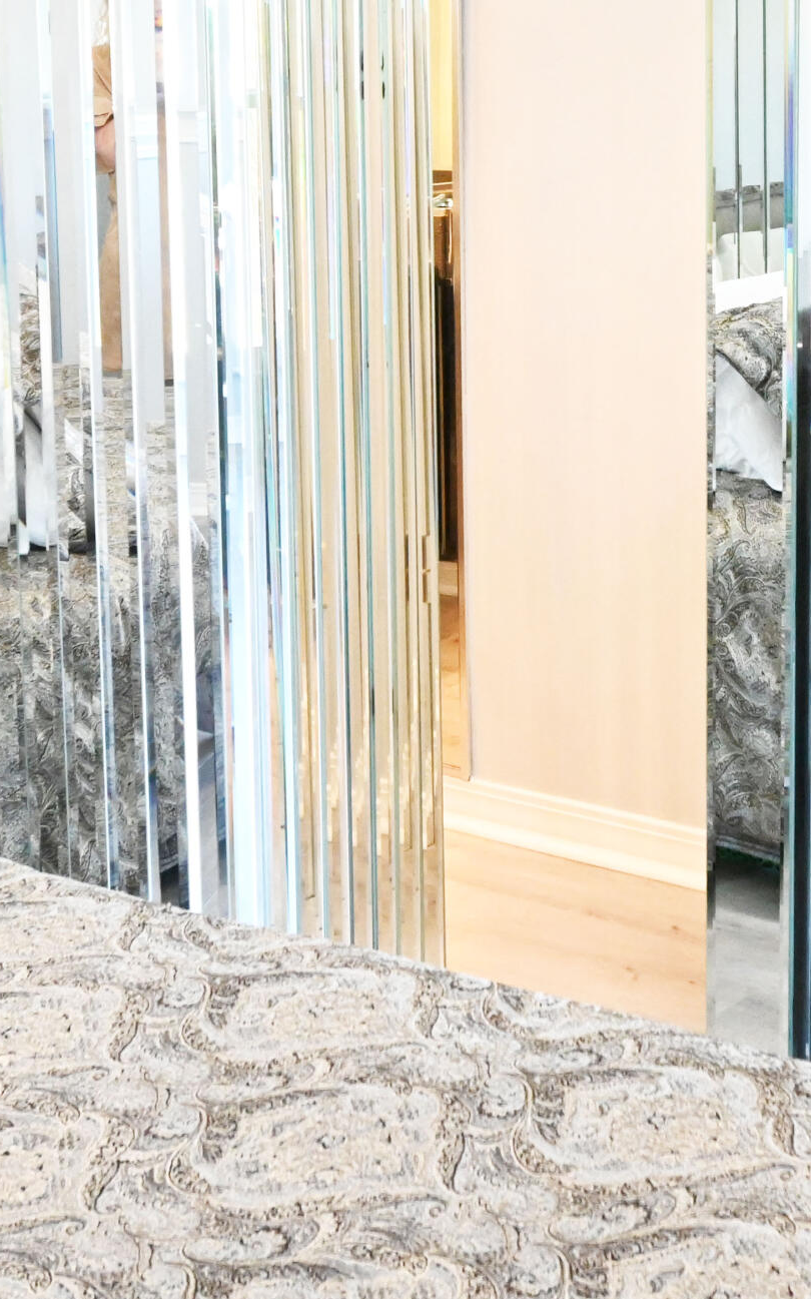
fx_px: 2335
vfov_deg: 30.6
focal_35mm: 66
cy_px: 343
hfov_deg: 19.6
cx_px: 592
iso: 3200
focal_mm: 19
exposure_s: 1/60
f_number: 5.6
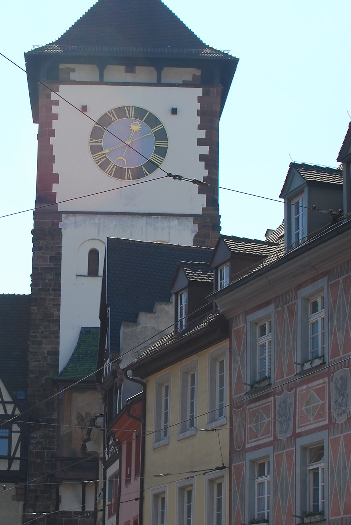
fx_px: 1385
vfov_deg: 21.4
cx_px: 62
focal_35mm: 95
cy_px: 298
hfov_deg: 14.3
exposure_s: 1/160
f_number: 6.3
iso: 100
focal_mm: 35
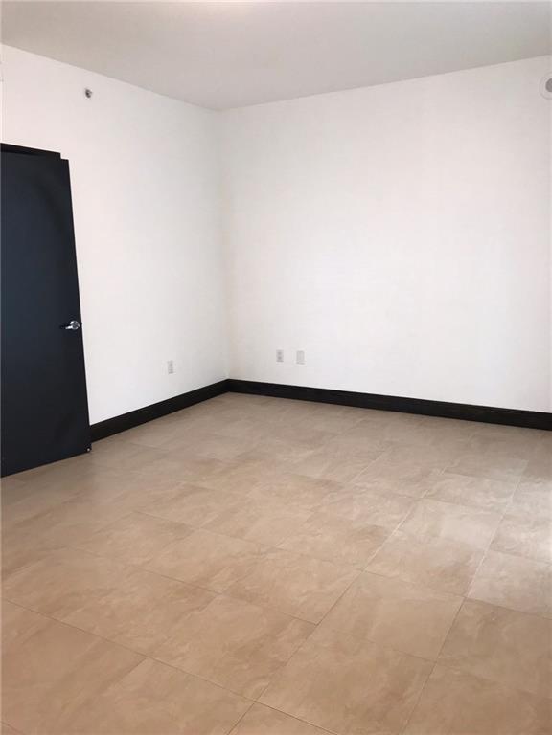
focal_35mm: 28
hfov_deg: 49.7
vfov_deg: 63.4
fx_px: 595
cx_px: 276
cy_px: 368
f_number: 1.8
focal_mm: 3.99
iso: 40
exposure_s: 1/30
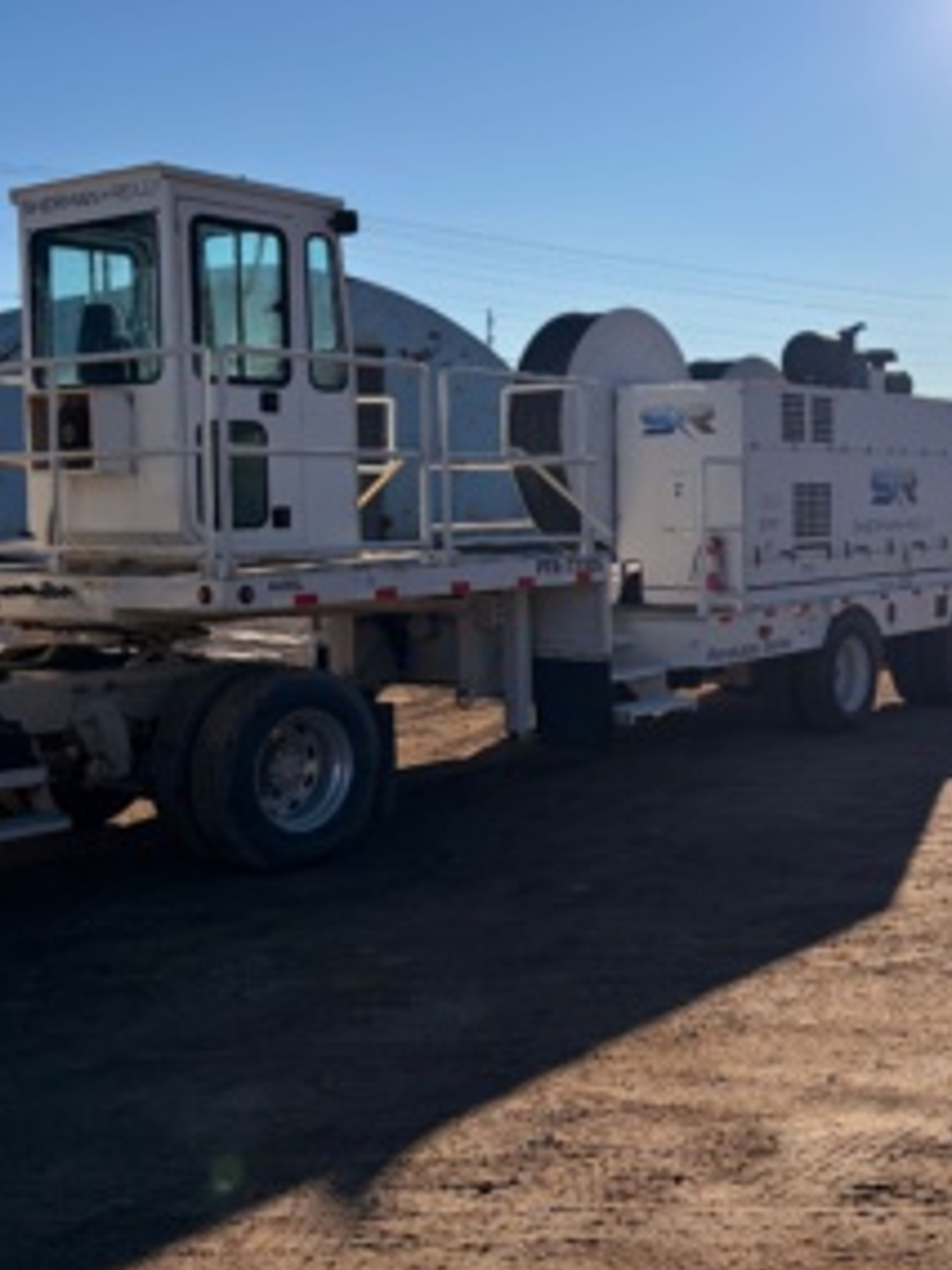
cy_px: 568
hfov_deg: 32.6
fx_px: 1613
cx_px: 644
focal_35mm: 44
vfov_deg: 42.9
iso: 64
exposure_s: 1/7813
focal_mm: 5.96
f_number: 1.6
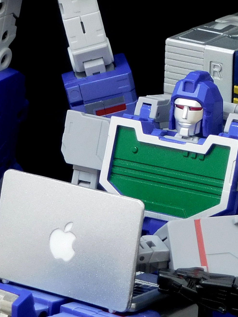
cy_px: 80
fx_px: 1769
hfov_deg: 7.6
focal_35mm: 193
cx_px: 312
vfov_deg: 10.2
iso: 125
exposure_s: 1
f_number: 4.2
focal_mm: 9.8
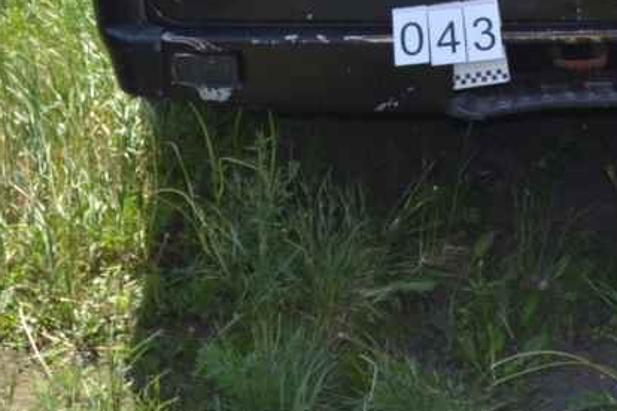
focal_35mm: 116
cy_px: -142
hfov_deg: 17.5
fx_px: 1988
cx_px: 469
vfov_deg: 11.5
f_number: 5.6
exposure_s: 1/200
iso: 100
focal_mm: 20
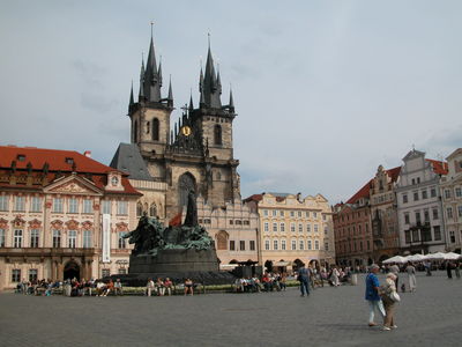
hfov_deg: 52.6
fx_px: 467
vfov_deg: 40.7
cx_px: 231
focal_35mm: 35
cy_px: 174
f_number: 8
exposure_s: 1/367
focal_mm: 8.9
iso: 100
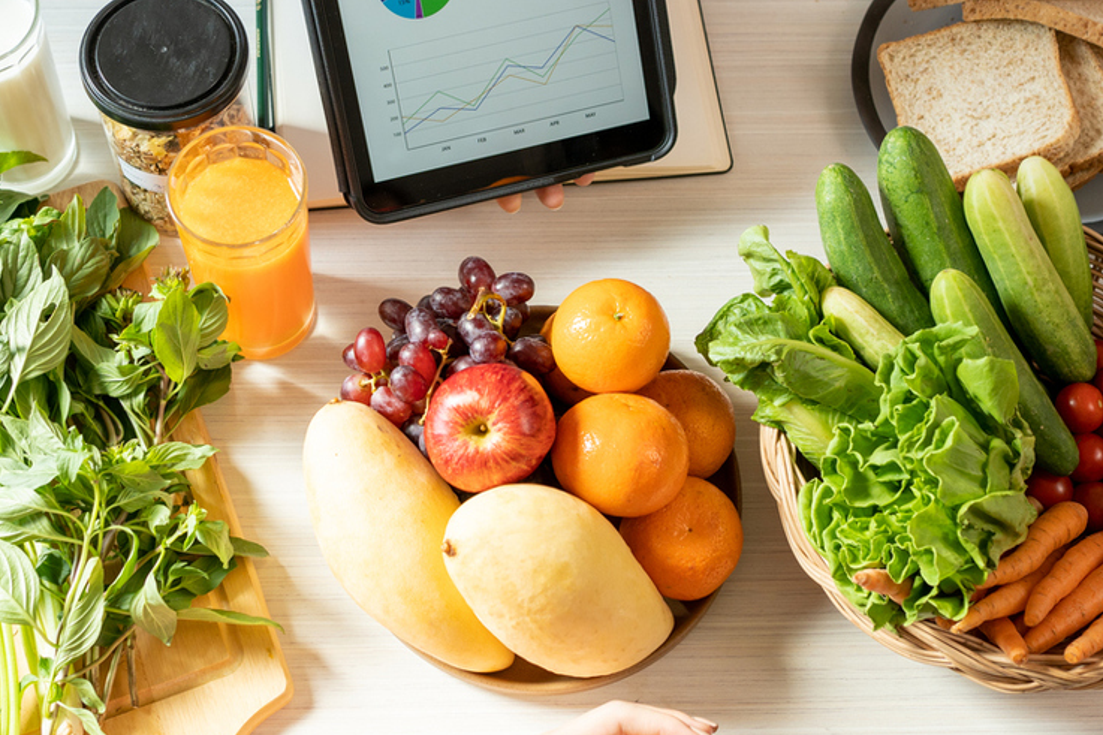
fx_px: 1746
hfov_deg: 35.0
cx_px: 486
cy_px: 277
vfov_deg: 23.7
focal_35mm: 57
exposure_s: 1/320
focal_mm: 35
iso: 200
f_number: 4
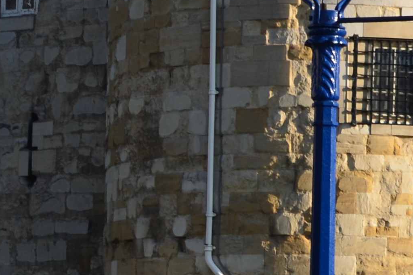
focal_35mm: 252
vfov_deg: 5.4
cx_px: -57
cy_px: 175
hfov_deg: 8.1
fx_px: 2895
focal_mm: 35
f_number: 11
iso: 125
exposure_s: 1/125
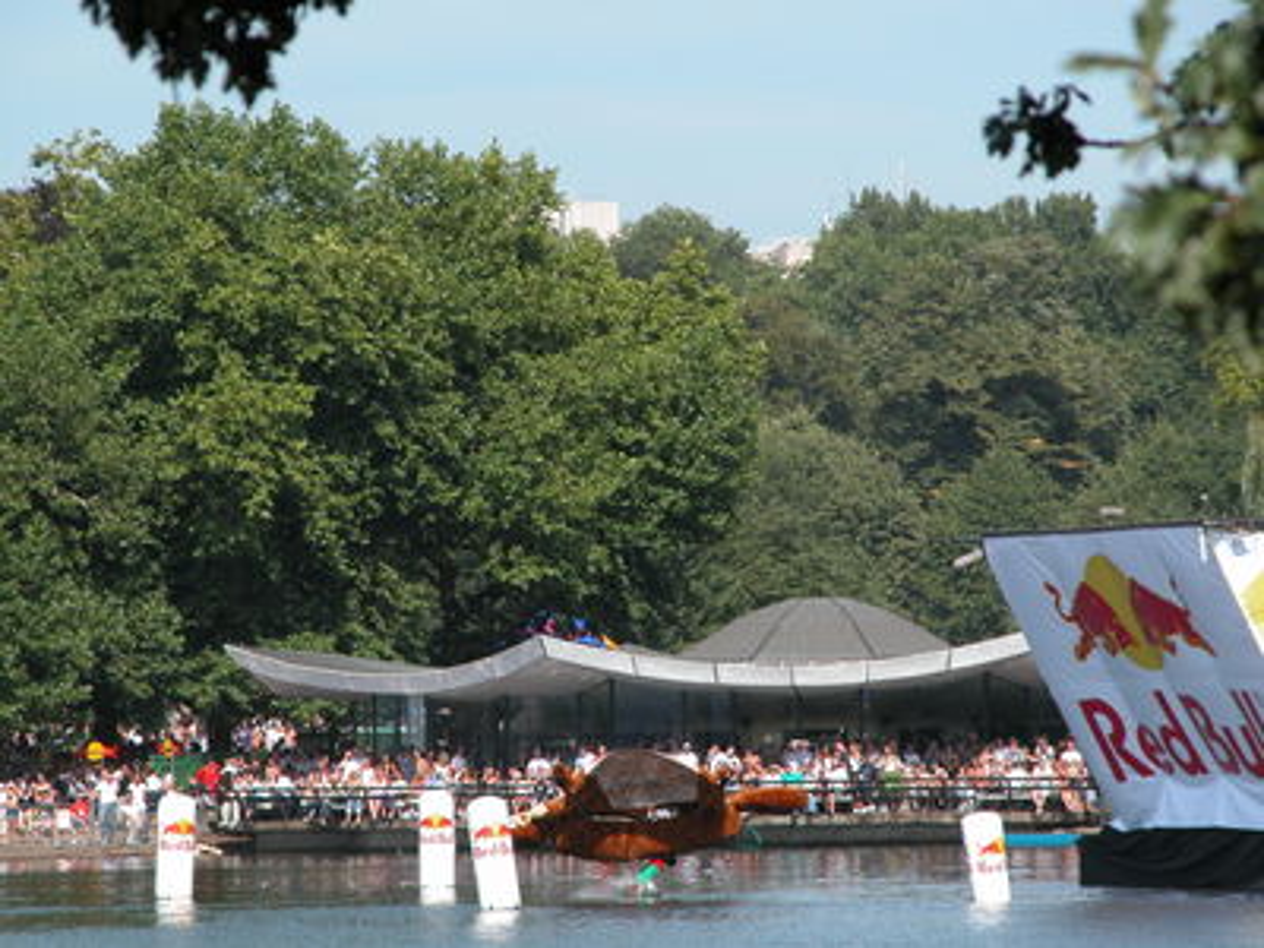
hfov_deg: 7.1
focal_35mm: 280
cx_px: 632
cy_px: 474
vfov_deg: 5.3
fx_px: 10224
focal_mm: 71.2
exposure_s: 1/346
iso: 100
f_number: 5.9
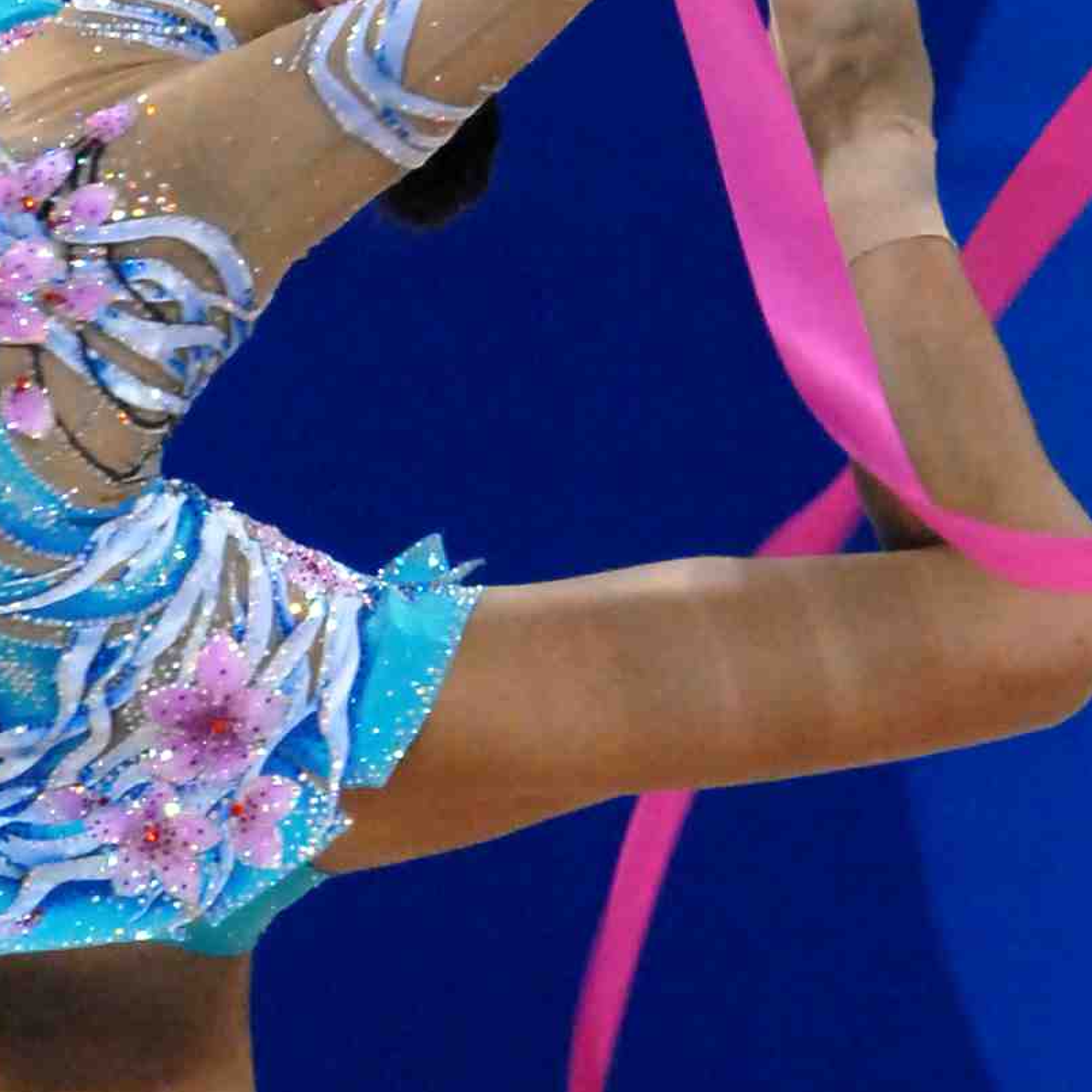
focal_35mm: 1226
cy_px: 711
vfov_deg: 1.4
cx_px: 401
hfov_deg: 1.4
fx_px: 43756
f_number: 7.1
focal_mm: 200
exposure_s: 1/400
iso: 1250
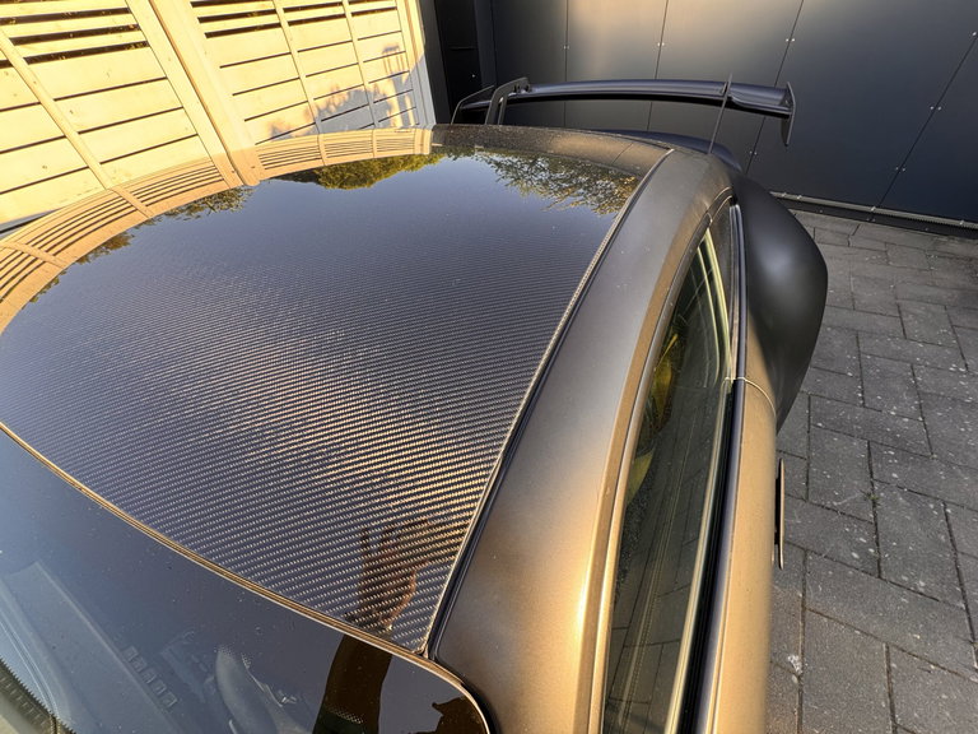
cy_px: 367
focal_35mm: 14
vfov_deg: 85.7
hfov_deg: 102.1
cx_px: 489
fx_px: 396
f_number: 2.2
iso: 40
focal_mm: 2.22
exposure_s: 1/123
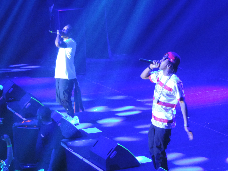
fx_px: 790
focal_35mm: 120
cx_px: 114
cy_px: 86
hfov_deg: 16.4
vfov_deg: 12.3
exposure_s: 1/30
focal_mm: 21.4
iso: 1250
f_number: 4.2
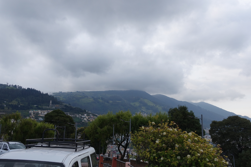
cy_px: 84
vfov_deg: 42.3
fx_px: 216
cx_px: 126
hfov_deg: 60.3
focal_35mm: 31
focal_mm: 11.45
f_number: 4
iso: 125
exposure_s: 1/125
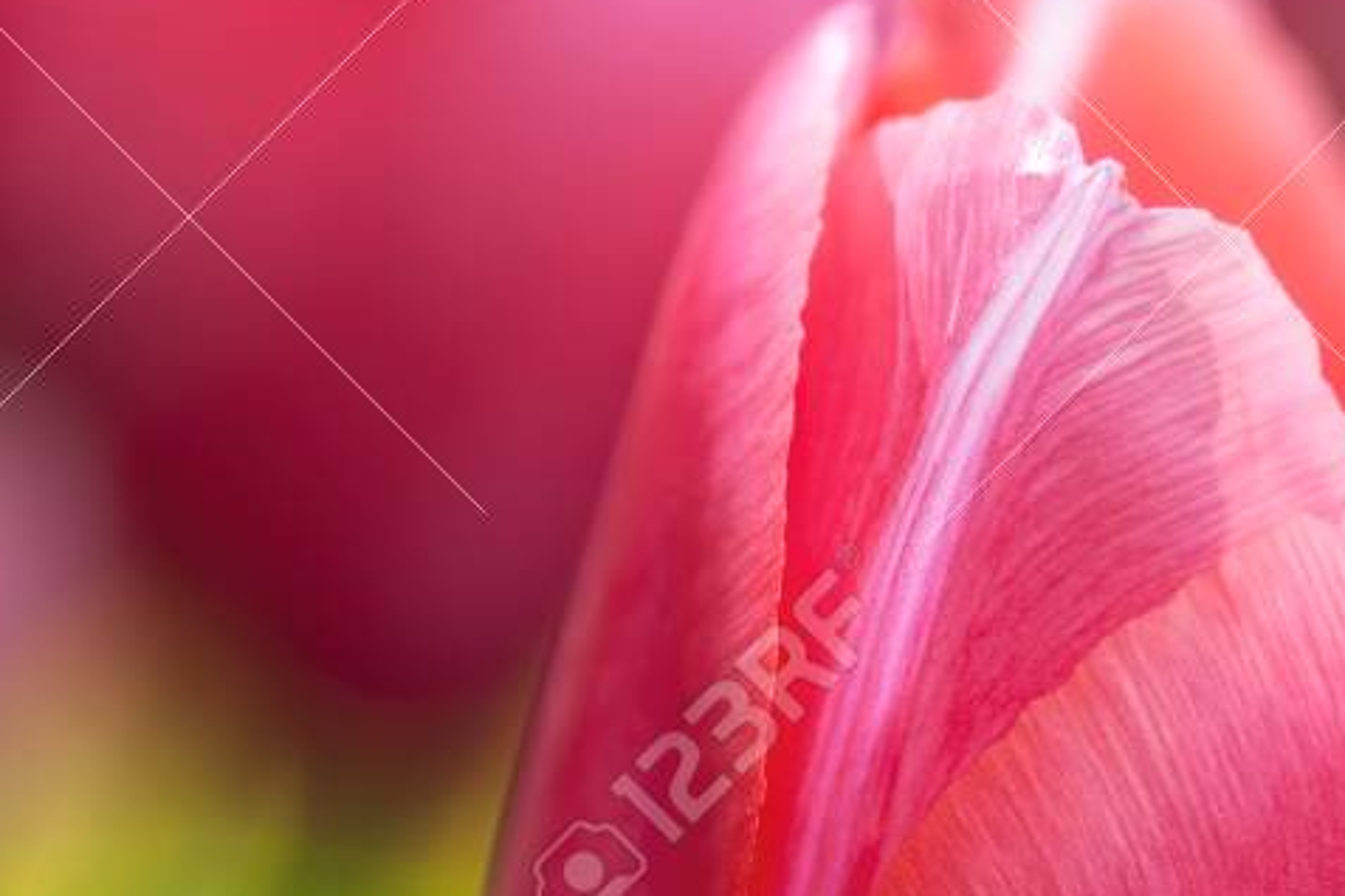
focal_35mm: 286
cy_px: 638
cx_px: 1224
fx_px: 10684
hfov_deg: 7.2
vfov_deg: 4.8
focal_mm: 105
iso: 200
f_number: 3.2
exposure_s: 1/250
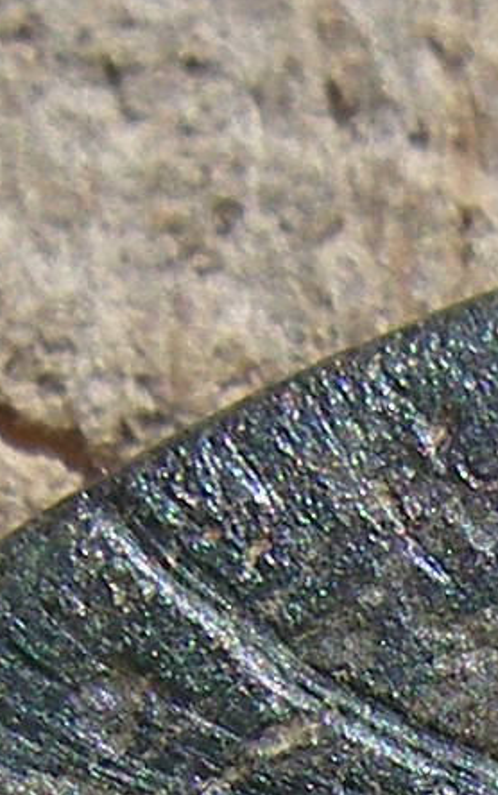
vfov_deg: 7.2
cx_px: 1091
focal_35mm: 270
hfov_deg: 4.8
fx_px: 5856
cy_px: 1993
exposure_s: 1/320
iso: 80
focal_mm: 7.8
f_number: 5
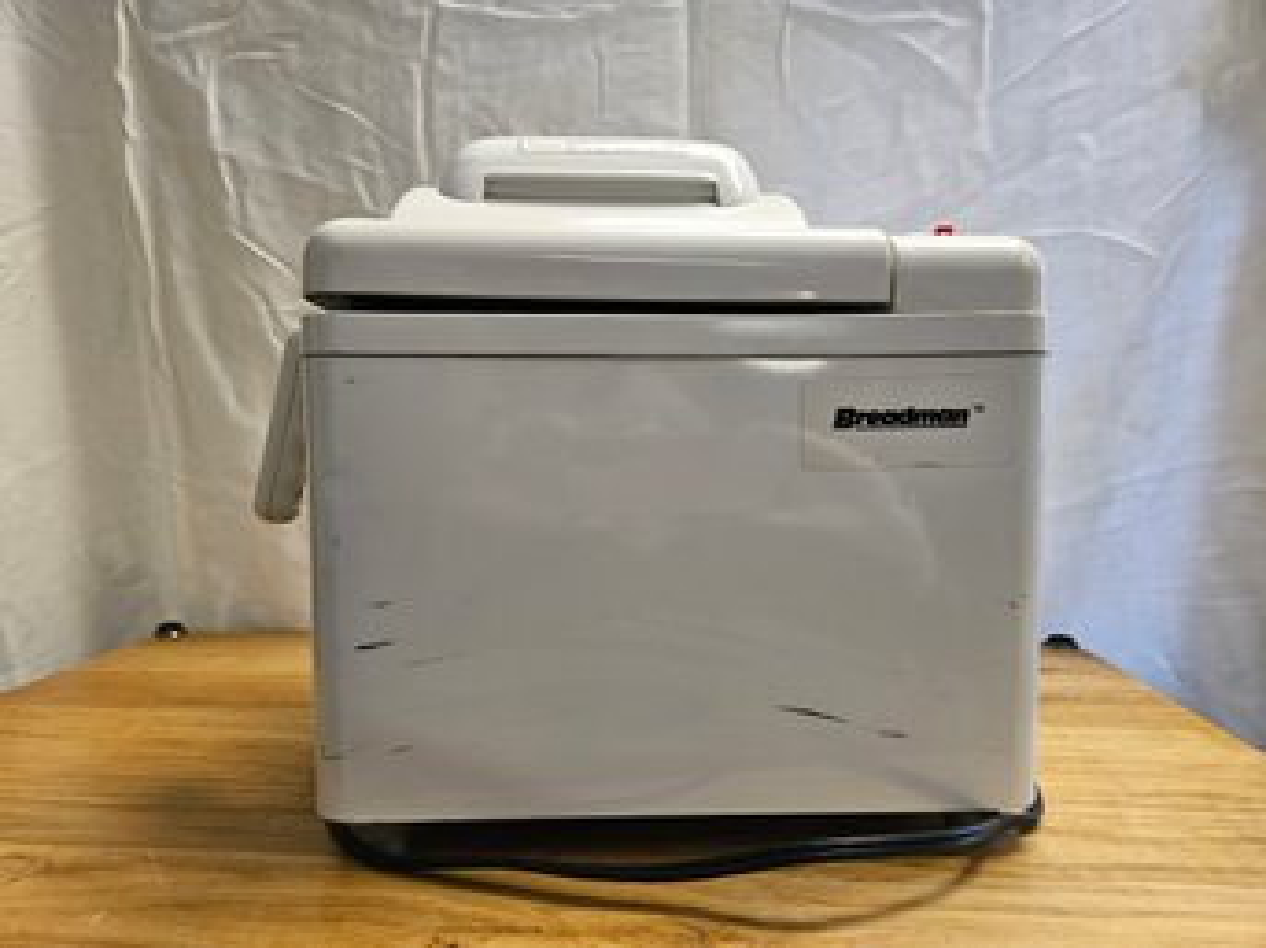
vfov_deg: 58.8
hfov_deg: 73.9
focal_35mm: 23
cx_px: 633
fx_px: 841
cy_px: 474
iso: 400
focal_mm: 5.4
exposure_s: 1/120
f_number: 1.8
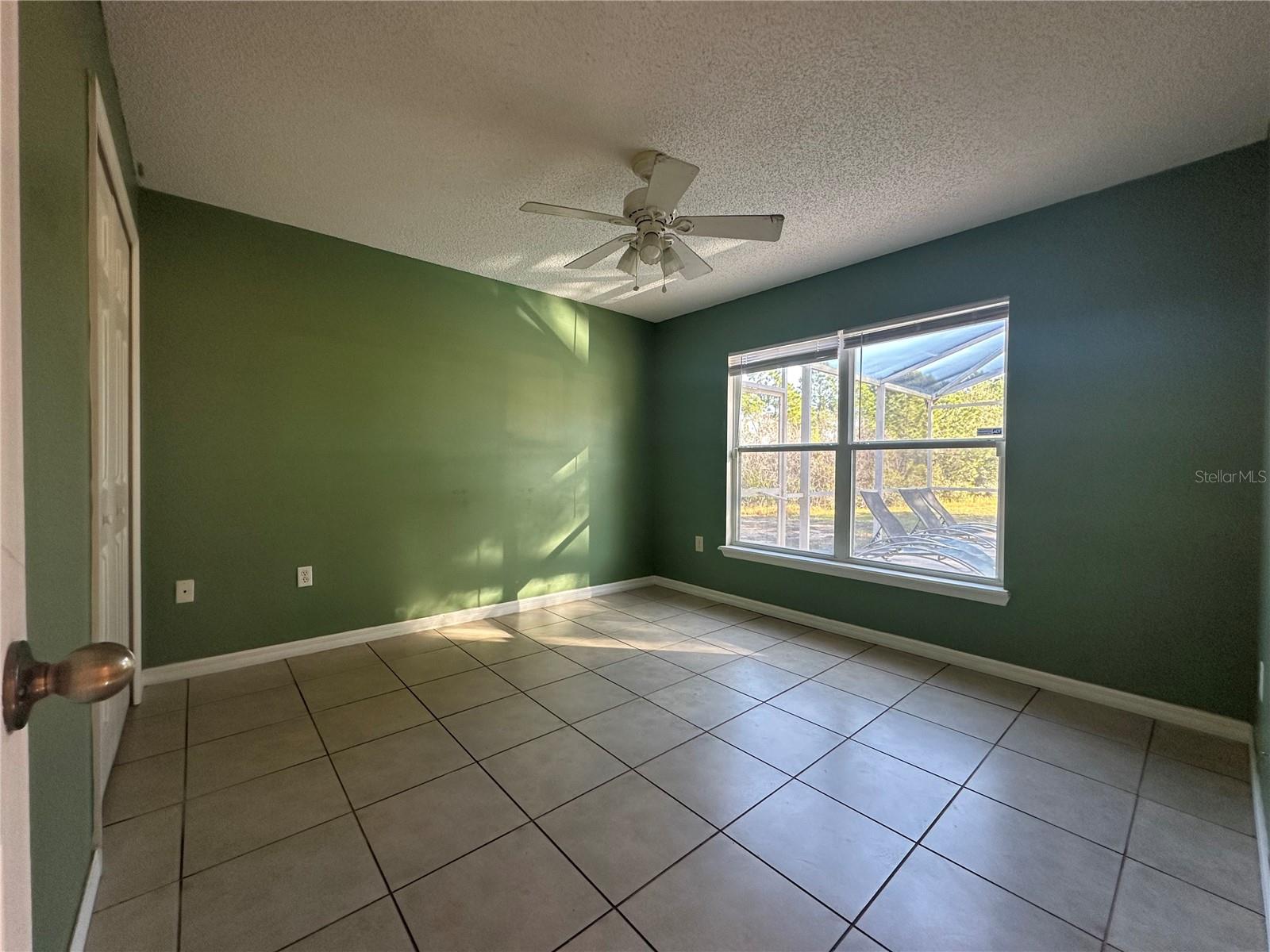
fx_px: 514
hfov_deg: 102.1
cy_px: 476
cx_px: 635
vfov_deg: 85.7
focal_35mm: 14
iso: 200
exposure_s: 1/99
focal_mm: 2.22
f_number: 2.2
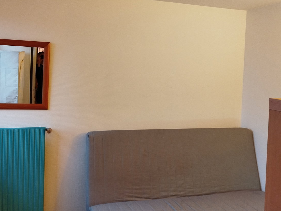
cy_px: 81
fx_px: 284
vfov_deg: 40.5
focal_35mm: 35
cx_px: 133
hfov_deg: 52.6
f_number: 1.7
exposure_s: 1/33
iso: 640
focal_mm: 5.31
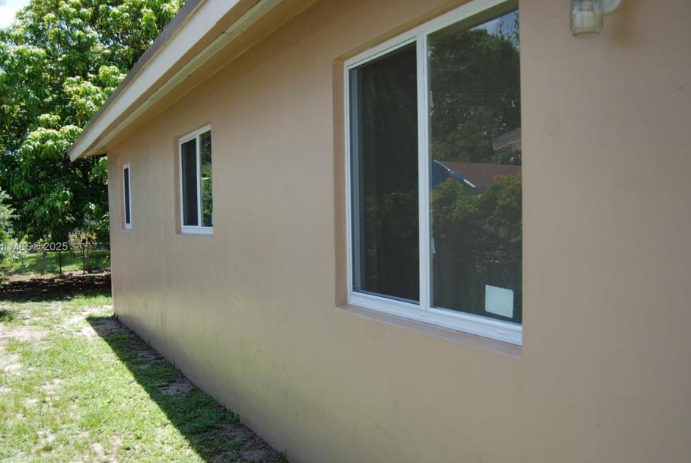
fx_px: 615
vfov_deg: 41.2
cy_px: 247
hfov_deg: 58.6
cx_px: 314
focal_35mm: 32
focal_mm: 18
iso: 125
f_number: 3.5
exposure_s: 1/500
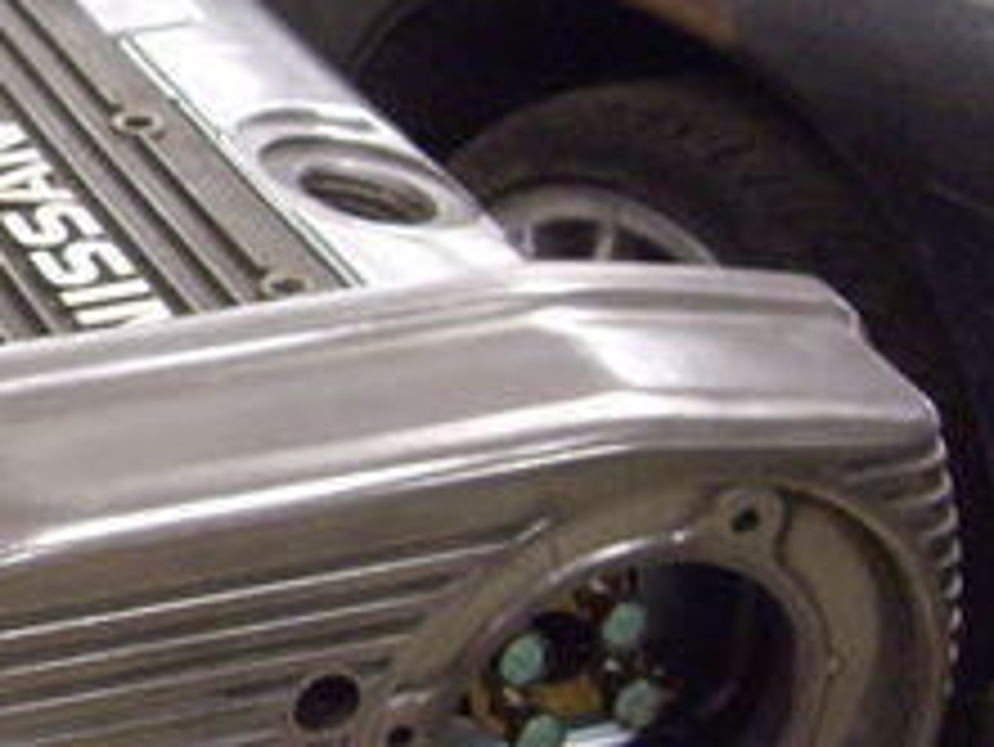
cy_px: 351
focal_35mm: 110
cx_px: -432
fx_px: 3160
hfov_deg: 16.5
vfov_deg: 13.5
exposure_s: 1/60
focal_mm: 7.9
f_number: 2.8
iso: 400
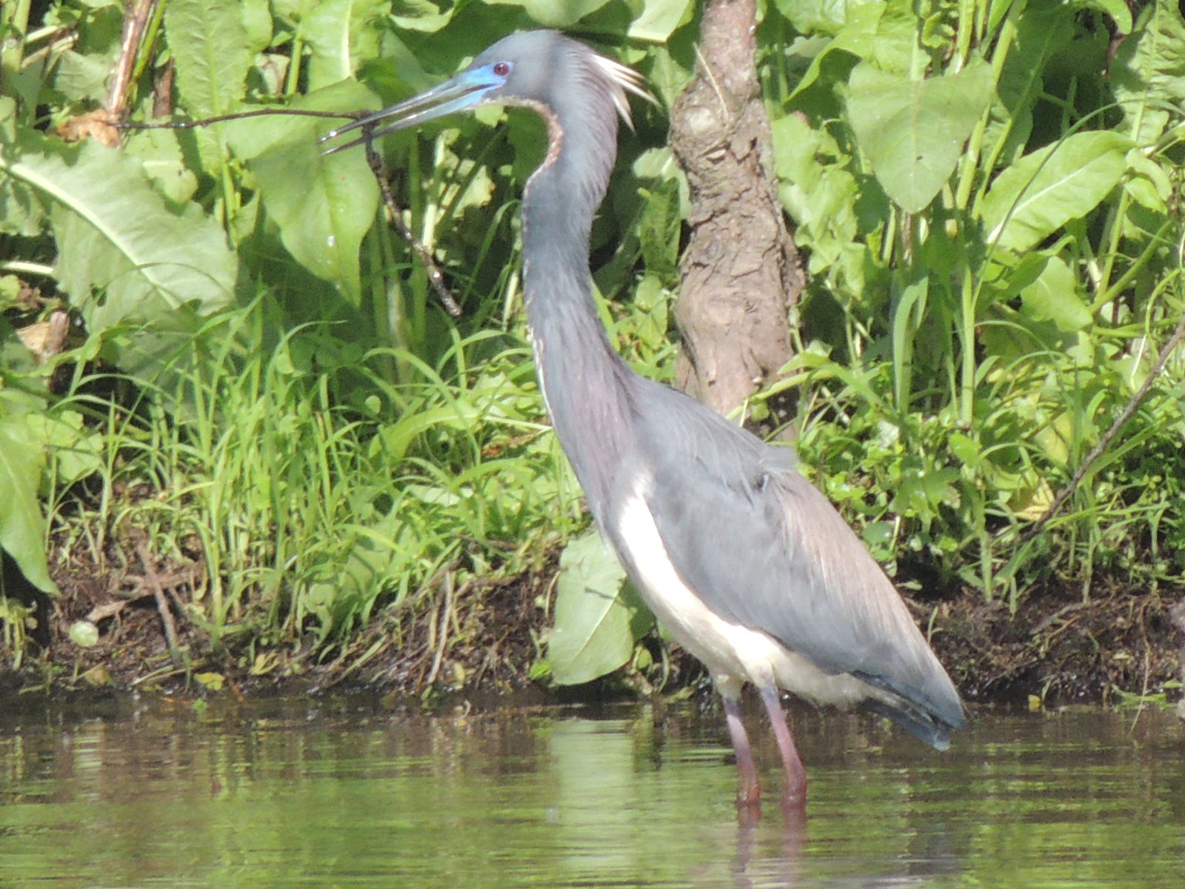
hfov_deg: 2.2
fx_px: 30809
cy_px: 444
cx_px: 592
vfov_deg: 1.7
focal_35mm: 900
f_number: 5.5
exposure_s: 1/500
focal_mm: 160.5
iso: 280
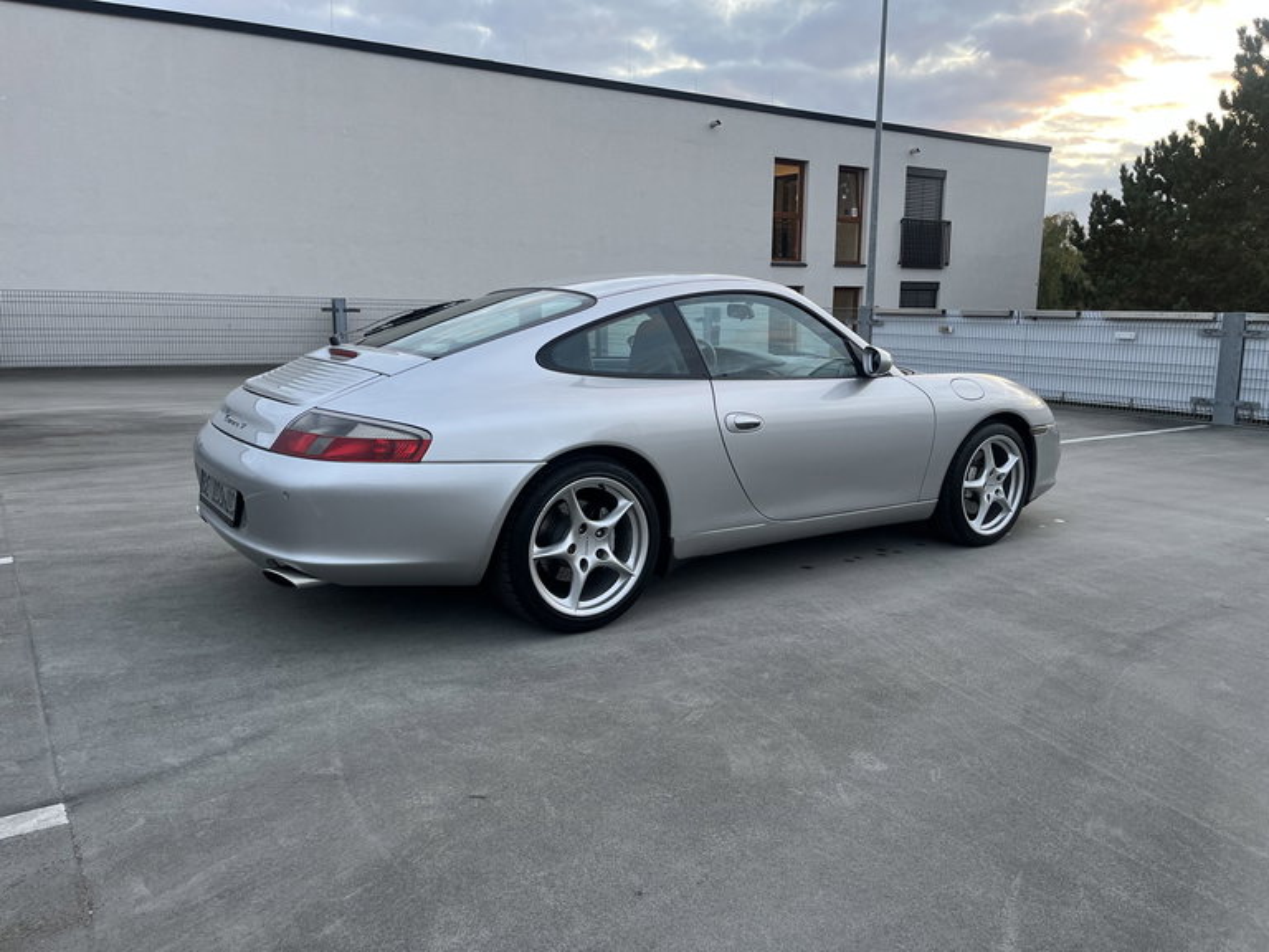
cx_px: 634
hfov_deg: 67.3
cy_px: 476
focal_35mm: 26
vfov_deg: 53.1
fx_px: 953
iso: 80
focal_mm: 5.1
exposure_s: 1/121
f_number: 1.6
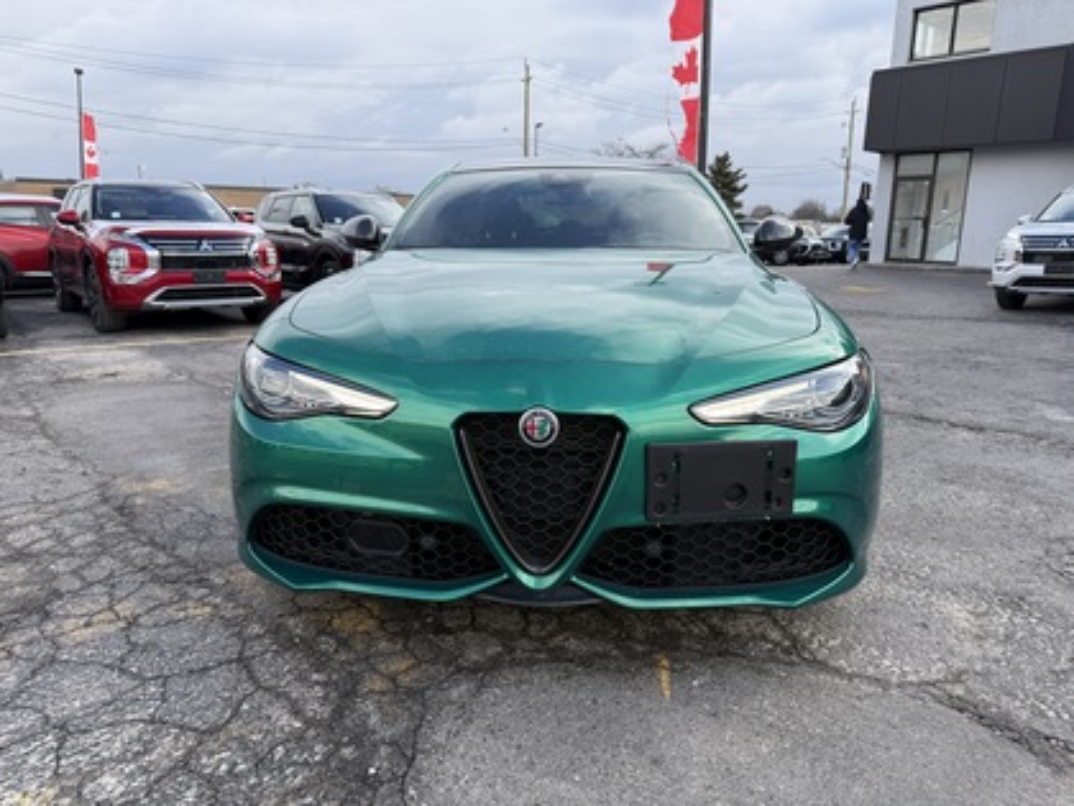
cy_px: 403
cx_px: 537
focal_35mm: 24
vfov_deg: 56.8
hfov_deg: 71.6
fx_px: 745
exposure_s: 1/840
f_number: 1.78
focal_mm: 6.76
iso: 80
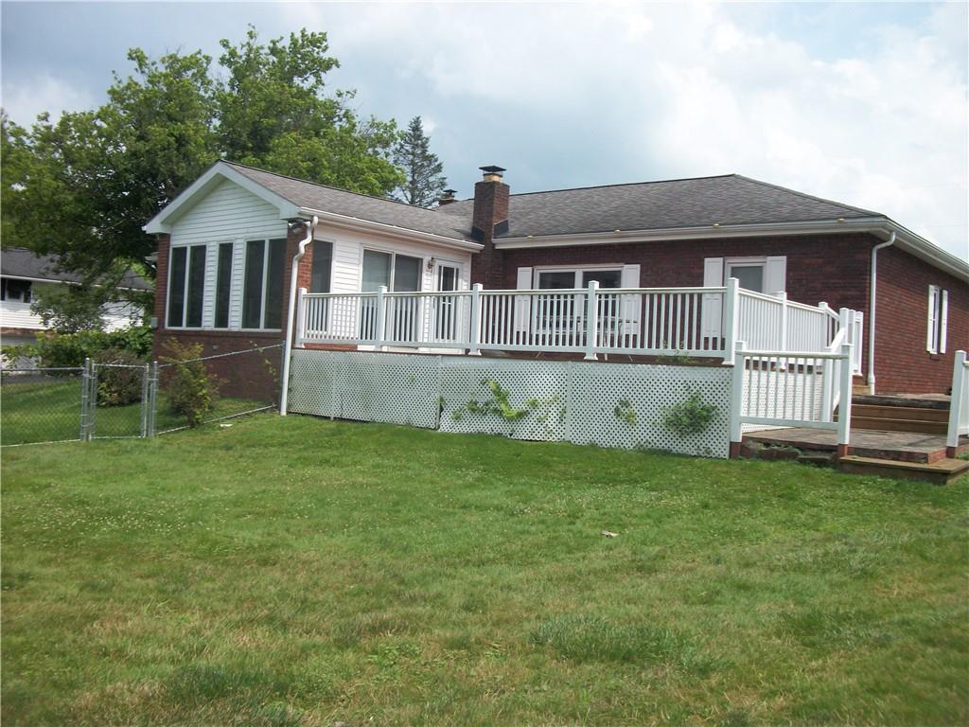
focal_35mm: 32
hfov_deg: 56.8
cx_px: 484
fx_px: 896
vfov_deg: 44.2
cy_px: 364
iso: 80
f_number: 8.8
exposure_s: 1/160
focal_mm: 5.7
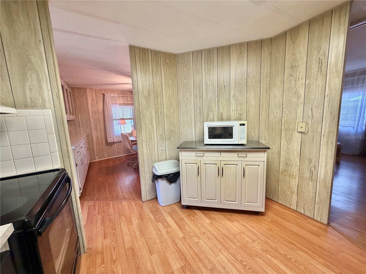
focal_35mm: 14
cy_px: 137
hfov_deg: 102.1
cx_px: 183
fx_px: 148
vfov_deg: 85.7
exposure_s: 1/60
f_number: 2.2
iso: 250
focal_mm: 2.22
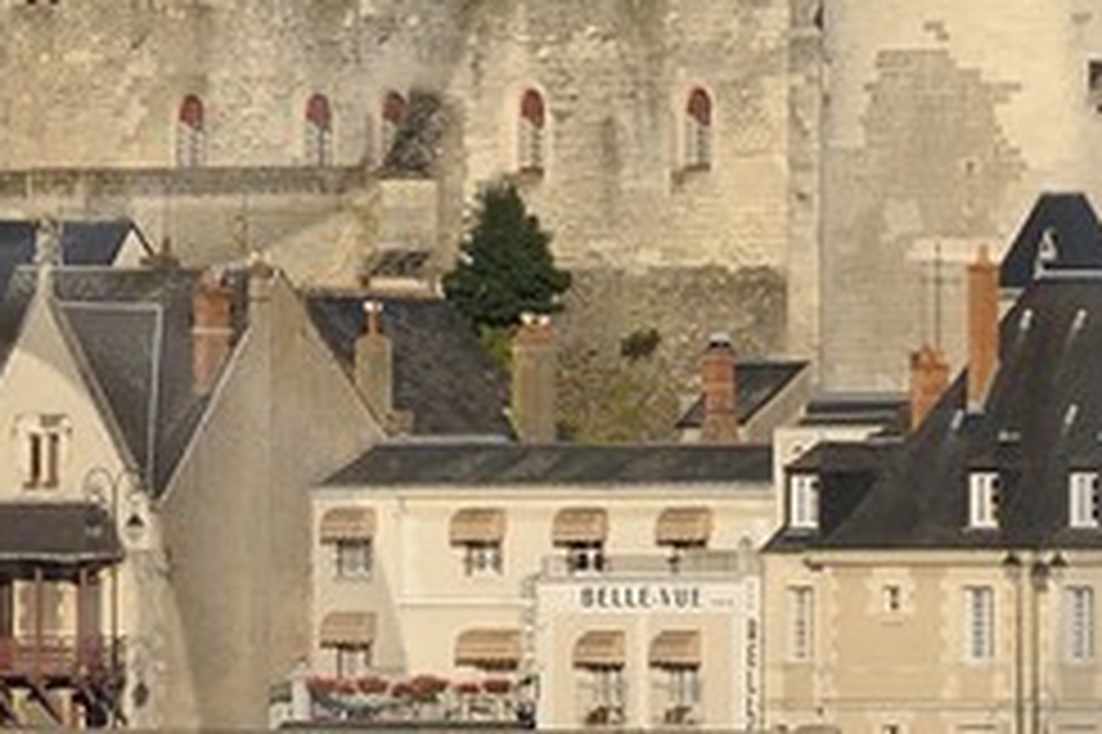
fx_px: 31905
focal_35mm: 1043
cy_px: 320
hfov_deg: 2.0
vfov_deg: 1.3
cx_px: -598
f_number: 10
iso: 200
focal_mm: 160
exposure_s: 1/400
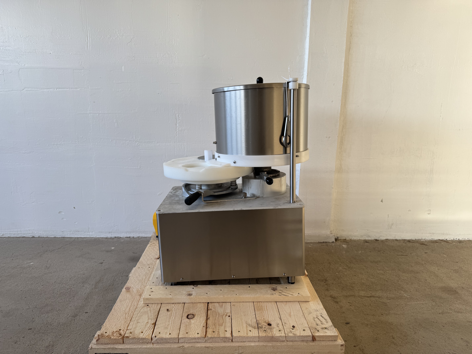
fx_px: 327
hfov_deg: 71.6
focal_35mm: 24
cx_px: 236
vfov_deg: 56.8
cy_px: 177
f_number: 1.78
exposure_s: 1/121
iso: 64
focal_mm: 6.76
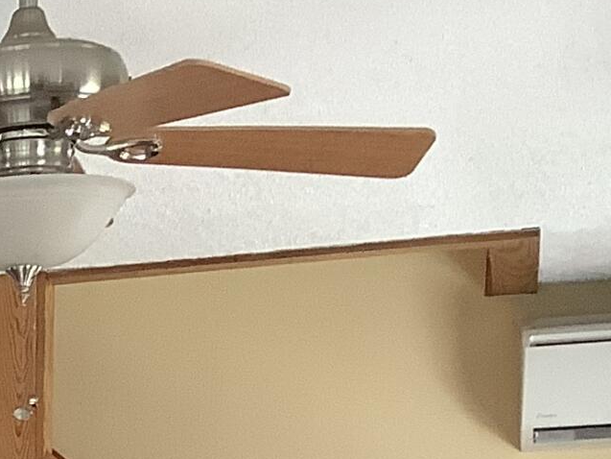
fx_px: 2578
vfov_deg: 9.6
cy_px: 883
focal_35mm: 146
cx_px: -605
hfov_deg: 12.0
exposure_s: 1/60
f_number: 2.4
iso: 125
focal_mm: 3.3
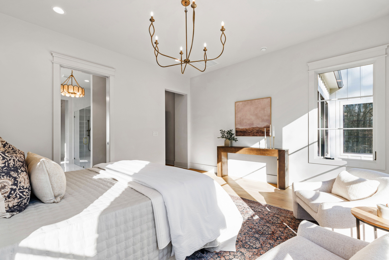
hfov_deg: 100.4
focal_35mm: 15
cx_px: 194
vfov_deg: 77.3
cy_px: 130
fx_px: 162
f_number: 8
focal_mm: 10
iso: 100
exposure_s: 1/15
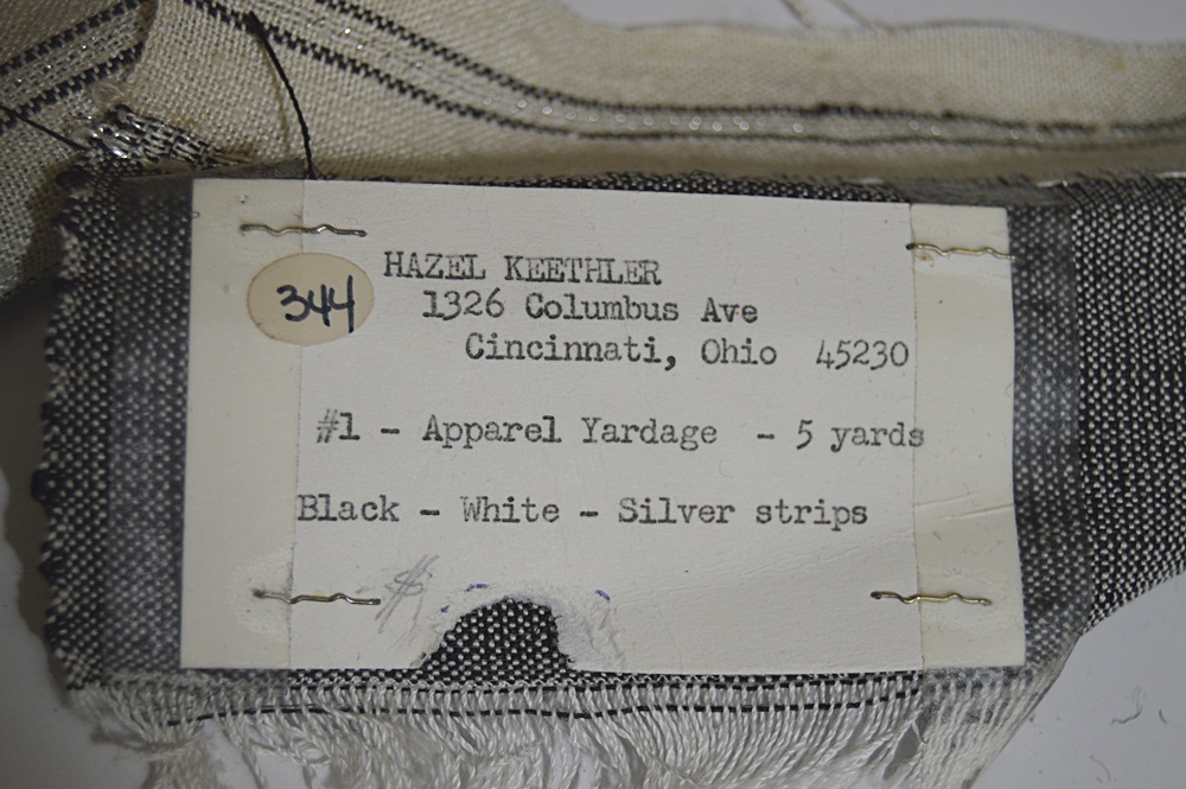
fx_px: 2271
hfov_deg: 29.3
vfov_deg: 19.7
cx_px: 593
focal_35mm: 69
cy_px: 394
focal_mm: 46
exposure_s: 1/60
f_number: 5.3
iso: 400
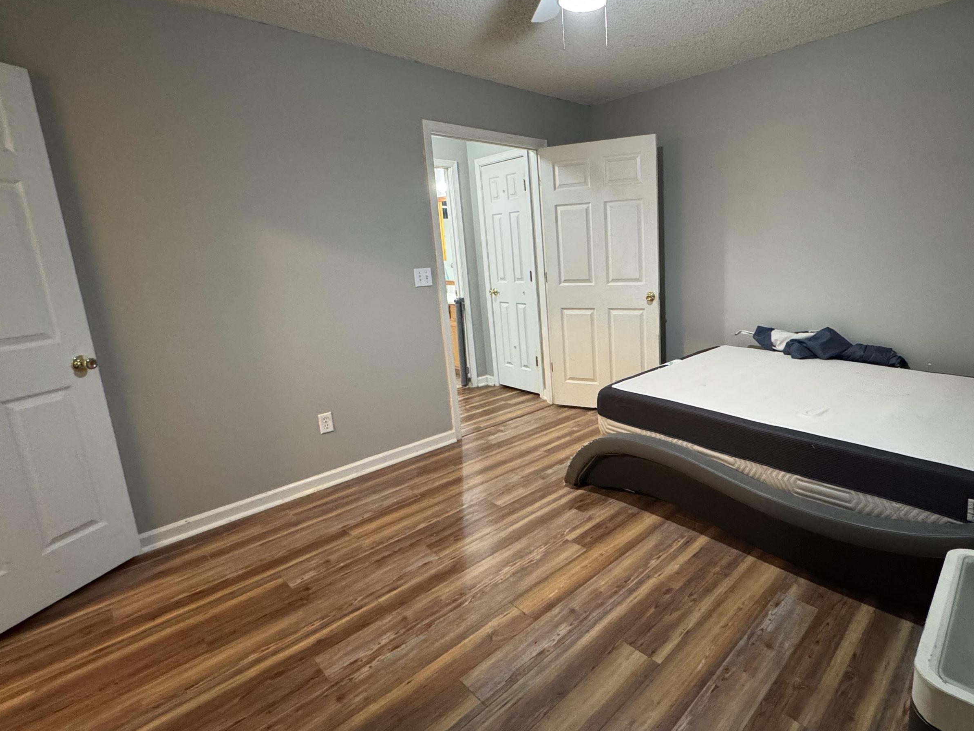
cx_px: 604
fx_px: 506
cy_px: 347
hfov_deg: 86.2
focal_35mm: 18
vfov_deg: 71.6
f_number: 2.2
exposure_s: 1/60
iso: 640
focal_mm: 2.22
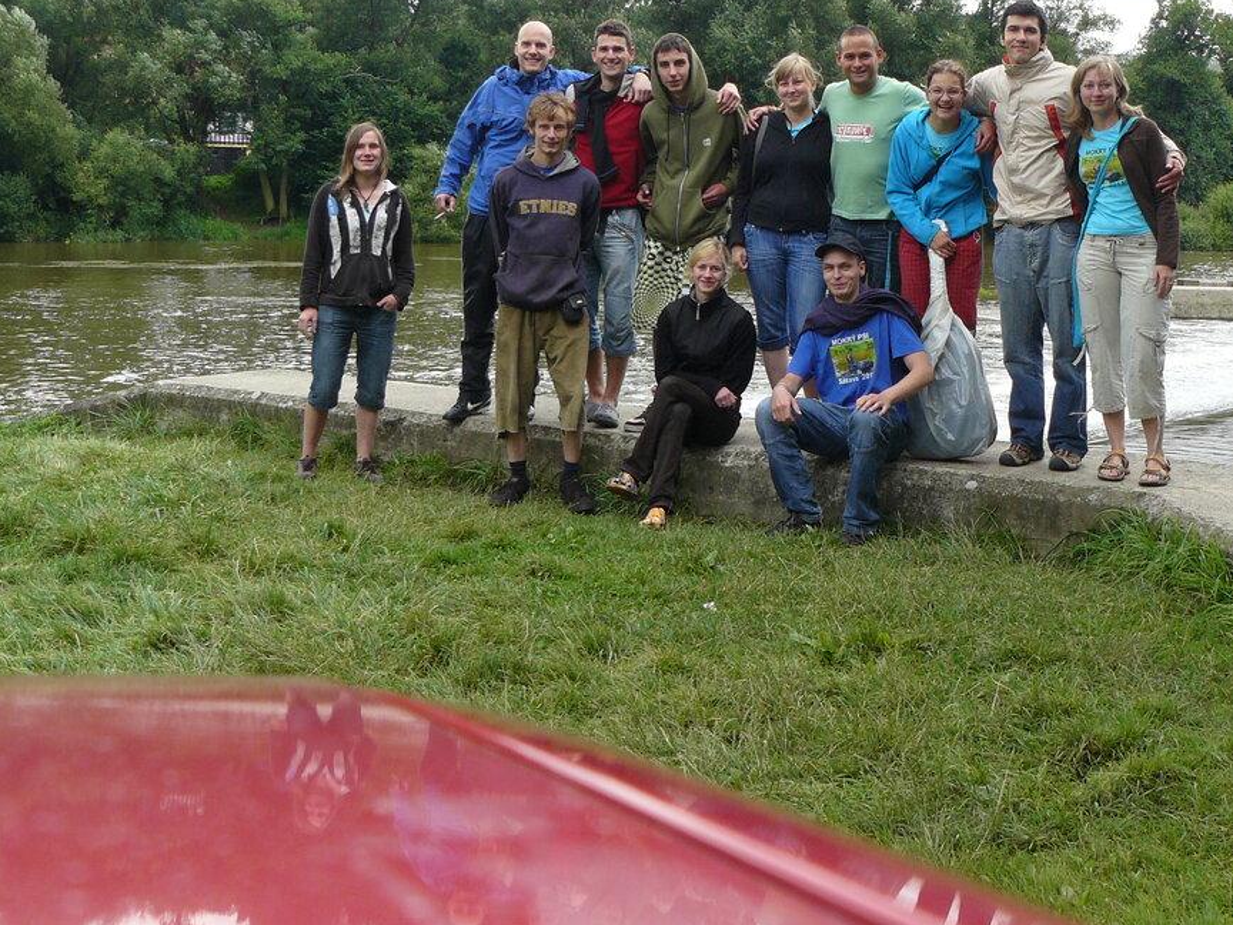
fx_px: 1781
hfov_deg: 37.8
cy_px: 337
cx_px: 809
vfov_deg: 29.0
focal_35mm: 50
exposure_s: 1/160
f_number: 4
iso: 100
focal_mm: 6
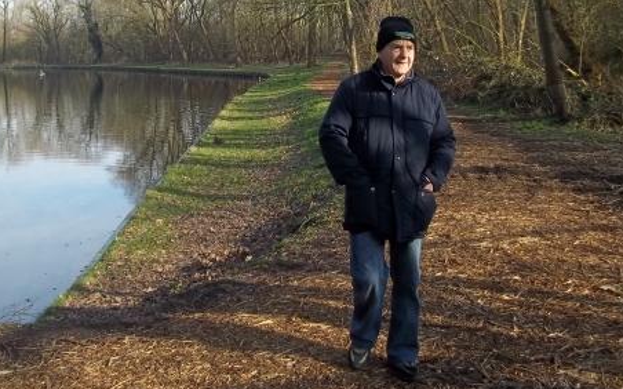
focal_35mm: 45
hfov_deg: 44.2
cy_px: 108
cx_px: 251
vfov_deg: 28.2
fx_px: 764
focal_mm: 5.7
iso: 64
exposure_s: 1/320
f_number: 2.9
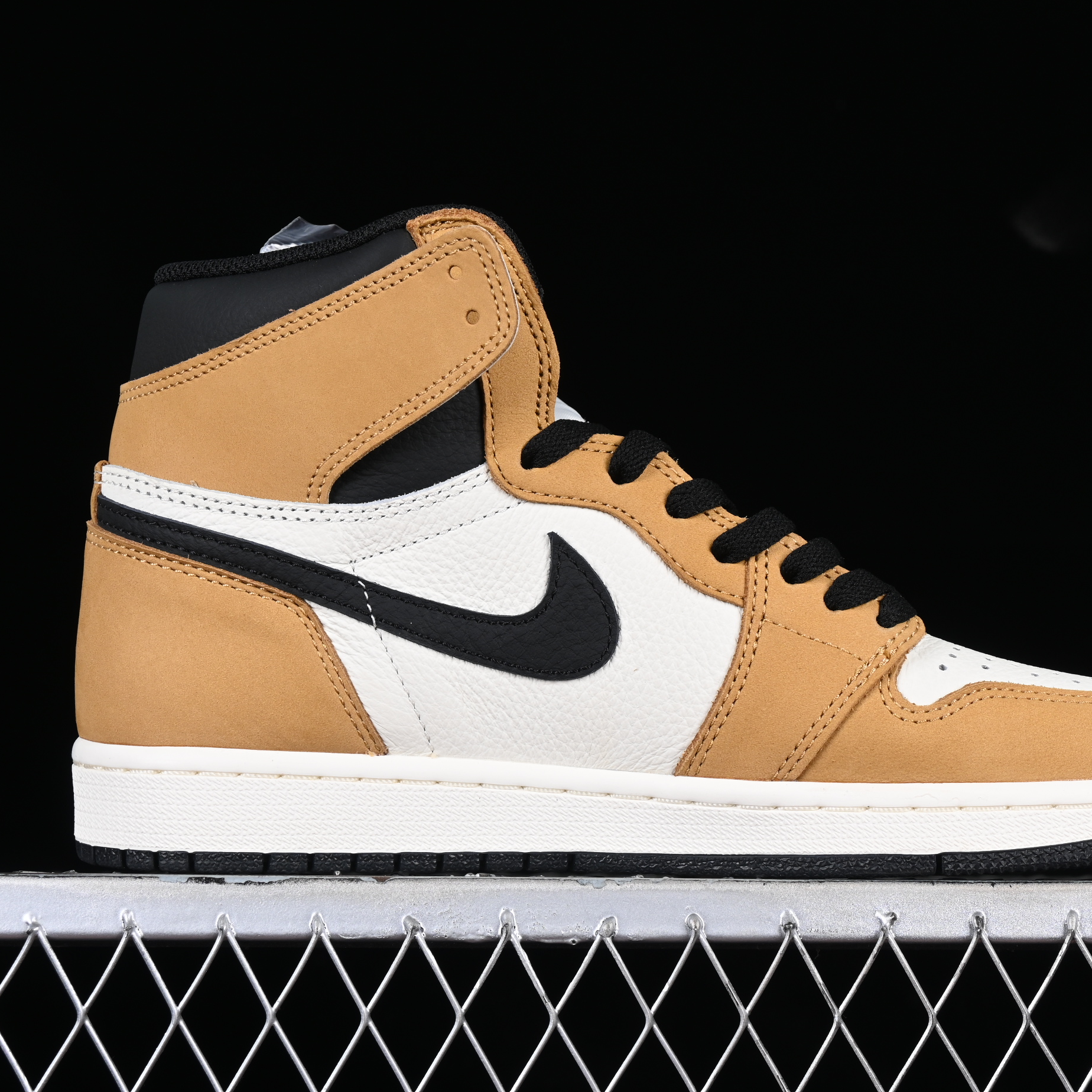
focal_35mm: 96
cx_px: 639
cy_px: 544
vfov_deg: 18.1
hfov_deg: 18.1
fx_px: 3426
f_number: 8
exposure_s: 1/80
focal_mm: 50
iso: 160
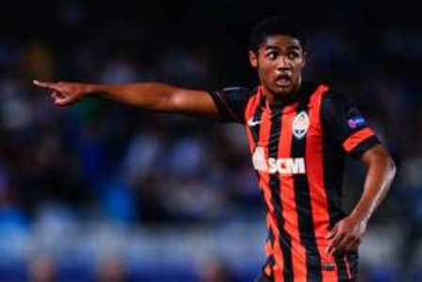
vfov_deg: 3.4
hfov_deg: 5.2
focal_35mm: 400
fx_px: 4690
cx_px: 211
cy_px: 141
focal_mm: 400
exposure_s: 1/1000
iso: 2000
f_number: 2.8
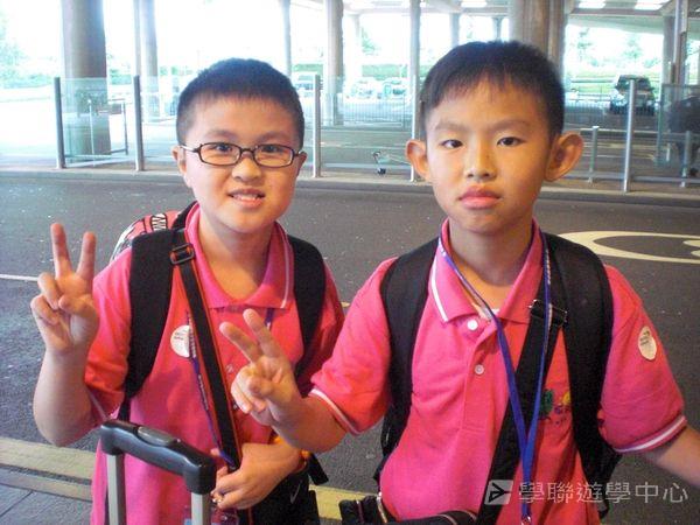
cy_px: 262
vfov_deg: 37.7
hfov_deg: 49.0
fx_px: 768
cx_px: 350
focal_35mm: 38
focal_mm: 6.3
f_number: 3.1
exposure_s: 1/40
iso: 800
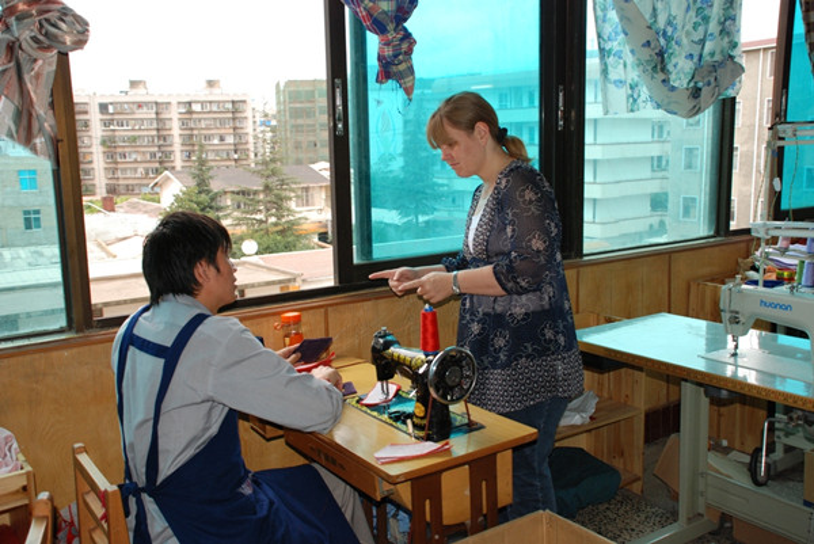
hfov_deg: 53.1
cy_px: 272
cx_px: 407
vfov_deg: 36.9
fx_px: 815
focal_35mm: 36
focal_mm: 24
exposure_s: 1/160
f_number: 4
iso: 400
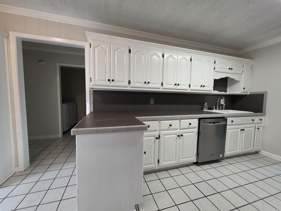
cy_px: 106
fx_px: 106
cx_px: 140
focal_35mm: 13
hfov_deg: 106.2
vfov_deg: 89.9
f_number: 1.9
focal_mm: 2.2
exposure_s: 1/120
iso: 250
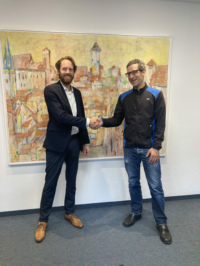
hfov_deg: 49.7
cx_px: 100
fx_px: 216
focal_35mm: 28
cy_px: 133
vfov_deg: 63.4
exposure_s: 1/60
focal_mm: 3.99
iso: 80
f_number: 1.8
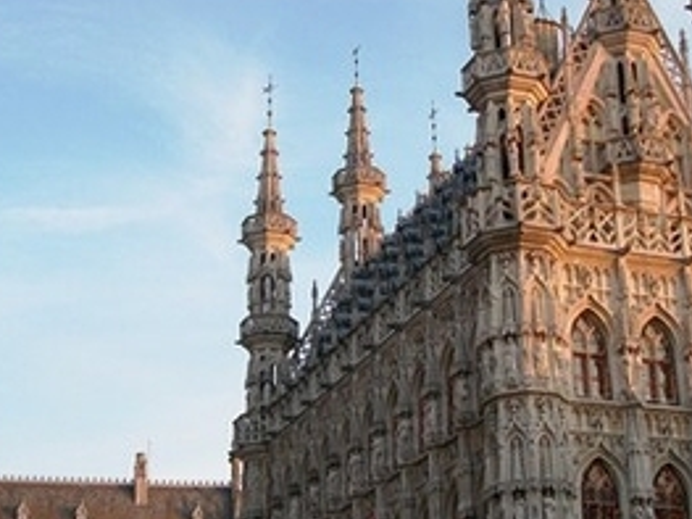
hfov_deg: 26.7
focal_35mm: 73
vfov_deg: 20.1
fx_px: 1459
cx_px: 318
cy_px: 337
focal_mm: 5.7
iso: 80
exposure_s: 1/125
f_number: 2.9
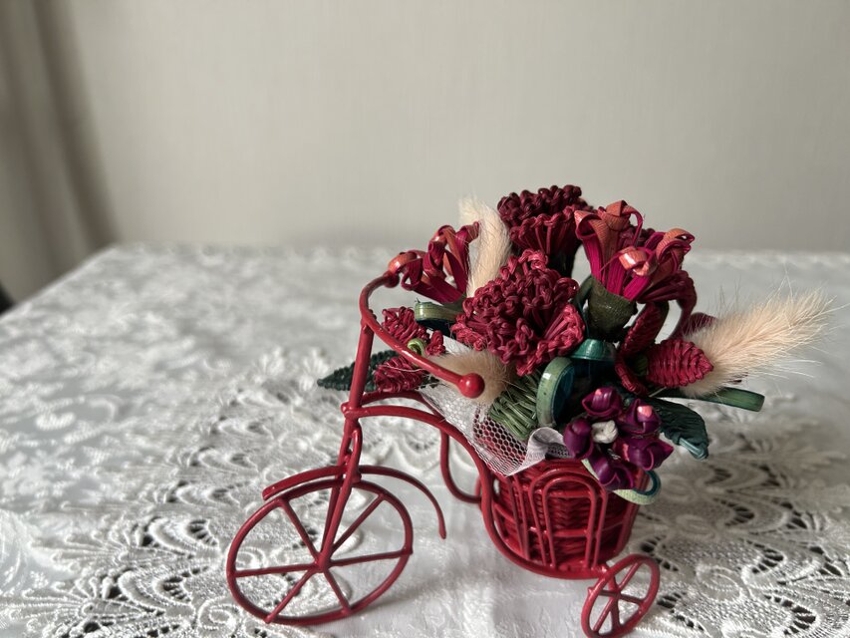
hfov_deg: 67.3
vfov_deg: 53.1
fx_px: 639
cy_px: 319
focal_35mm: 26
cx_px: 425
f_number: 1.5
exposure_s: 1/121
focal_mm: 5.7
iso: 100
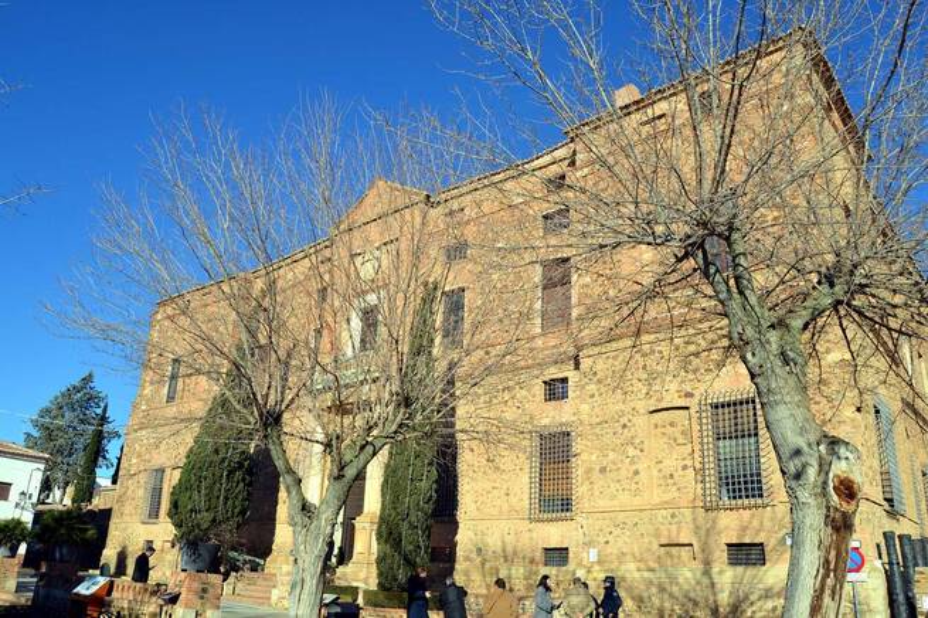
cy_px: 309
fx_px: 696
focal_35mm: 27
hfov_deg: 67.4
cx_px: 464
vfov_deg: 47.9
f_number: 8
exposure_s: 1/250
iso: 100
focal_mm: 18
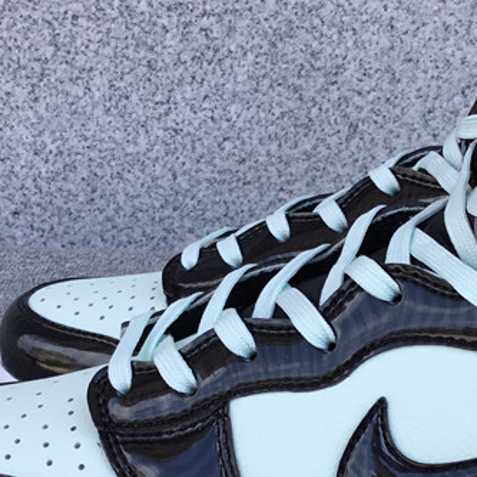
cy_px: 403
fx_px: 1154
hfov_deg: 22.8
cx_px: 428
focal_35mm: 74
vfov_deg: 22.9
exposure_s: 1/416
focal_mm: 3.3
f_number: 2.4
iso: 25
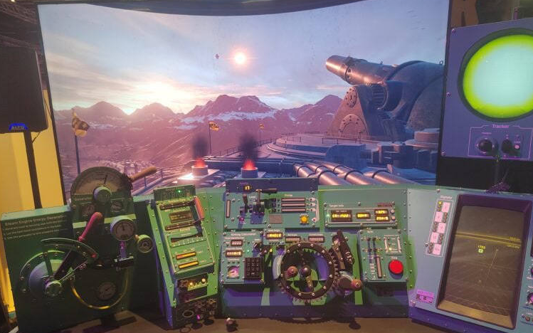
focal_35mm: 25
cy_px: 189
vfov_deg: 49.1
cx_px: 270
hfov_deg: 72.5
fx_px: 363
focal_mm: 5.5
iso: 1375
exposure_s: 1/100
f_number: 1.9
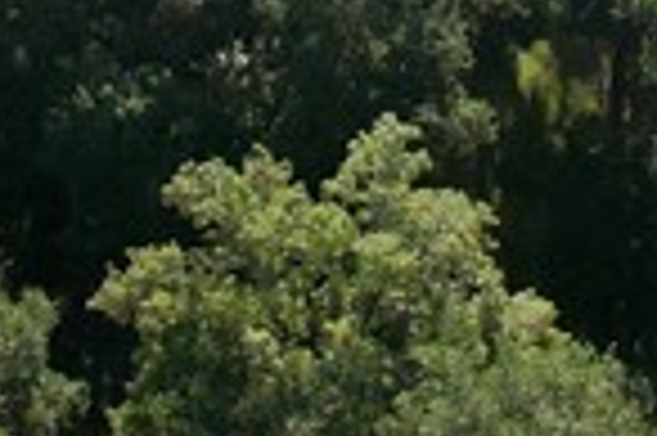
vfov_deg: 7.2
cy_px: -993
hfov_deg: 12.5
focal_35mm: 164
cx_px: 261
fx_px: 2990
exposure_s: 1/320
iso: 100
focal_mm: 8.38
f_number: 2.8
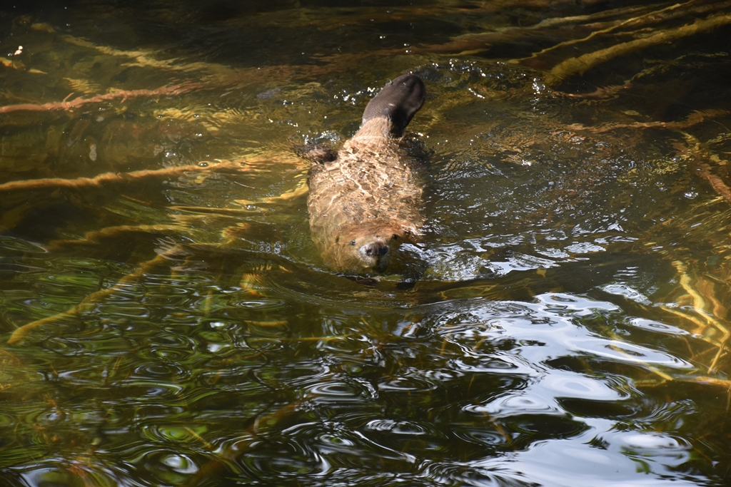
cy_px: 244
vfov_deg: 10.8
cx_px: 366
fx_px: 2589
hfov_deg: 16.1
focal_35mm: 128
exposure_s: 1/250
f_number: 5.3
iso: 450
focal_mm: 85
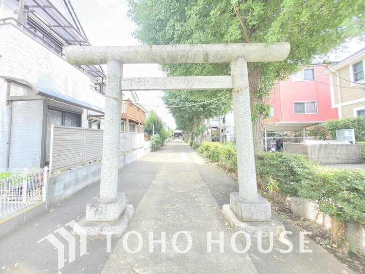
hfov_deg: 106.2
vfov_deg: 89.9
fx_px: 137
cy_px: 137
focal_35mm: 13
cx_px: 182
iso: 20
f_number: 1.9
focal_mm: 2.2
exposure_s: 1/238
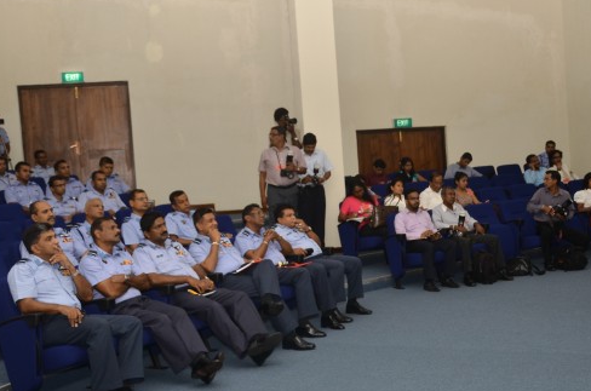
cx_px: 352
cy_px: 193
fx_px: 786
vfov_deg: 27.9
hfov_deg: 41.0
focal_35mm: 48
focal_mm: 26
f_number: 3.8
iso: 320
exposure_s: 1/160
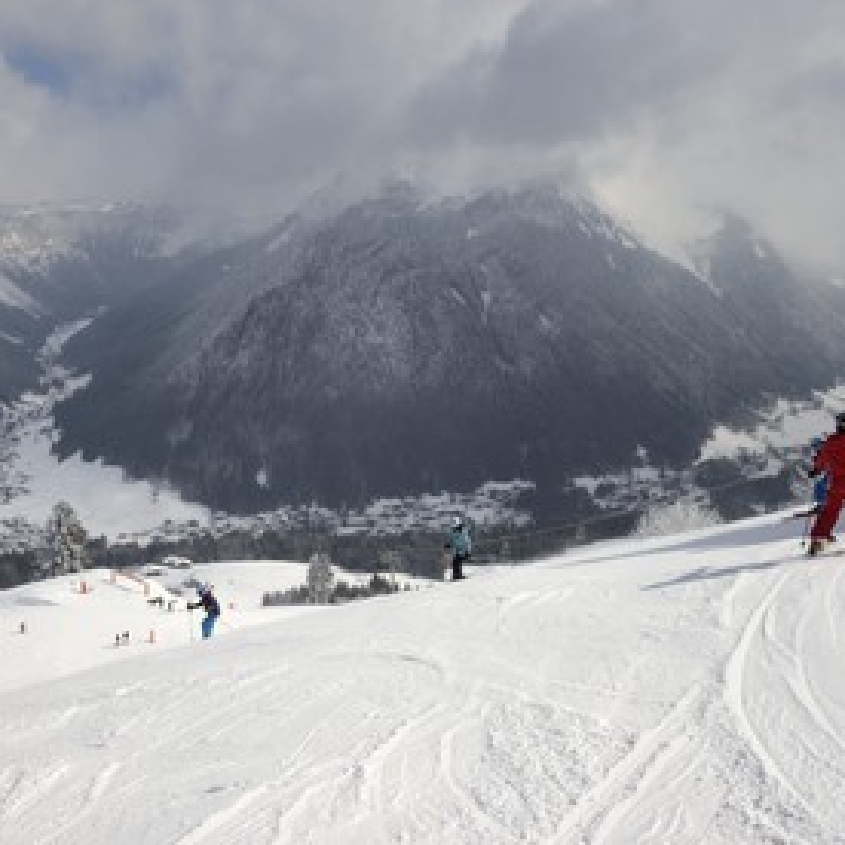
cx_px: 398
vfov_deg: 52.5
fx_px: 856
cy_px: 422
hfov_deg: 52.5
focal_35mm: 31
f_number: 16
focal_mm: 24
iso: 400
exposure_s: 1/500
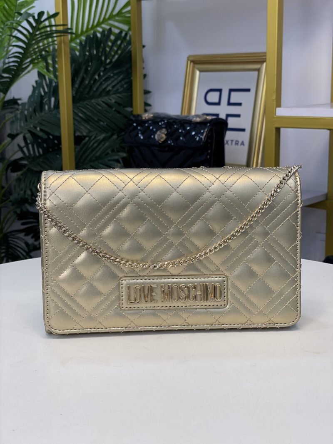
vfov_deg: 36.8
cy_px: 222
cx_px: 166
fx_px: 667
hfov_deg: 28.0
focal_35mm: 52
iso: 40
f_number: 2
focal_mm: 6
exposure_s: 1/100
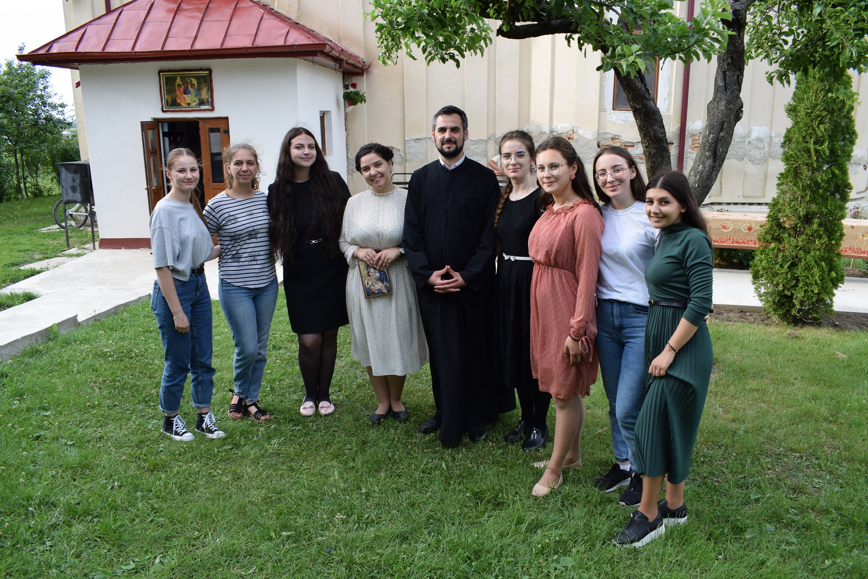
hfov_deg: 67.4
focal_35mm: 27
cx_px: 434
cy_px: 290
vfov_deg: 47.9
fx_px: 651
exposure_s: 1/200
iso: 400
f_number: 7.1
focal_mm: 18
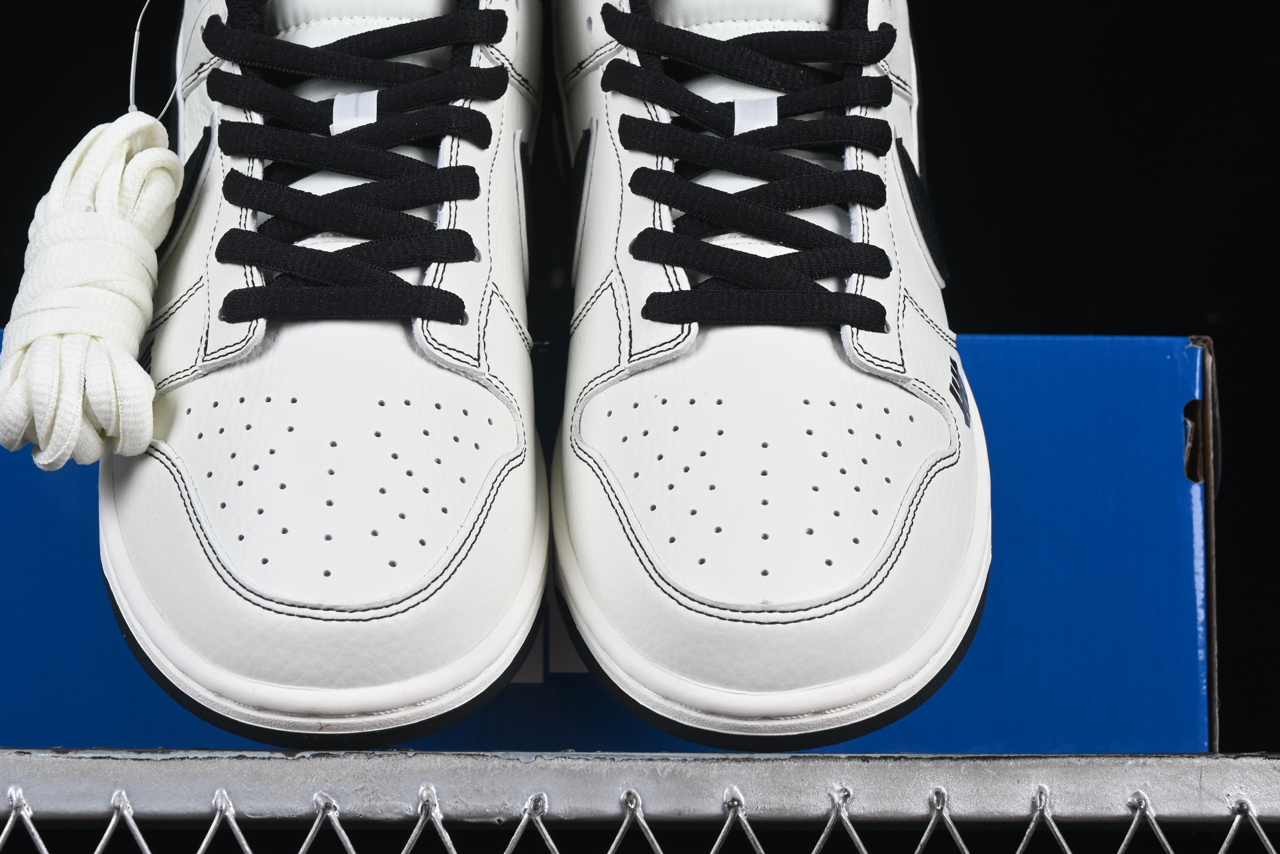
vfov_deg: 12.7
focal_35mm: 108
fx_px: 3840
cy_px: 371
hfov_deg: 18.9
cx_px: 538
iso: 160
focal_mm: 50
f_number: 8
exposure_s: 1/80
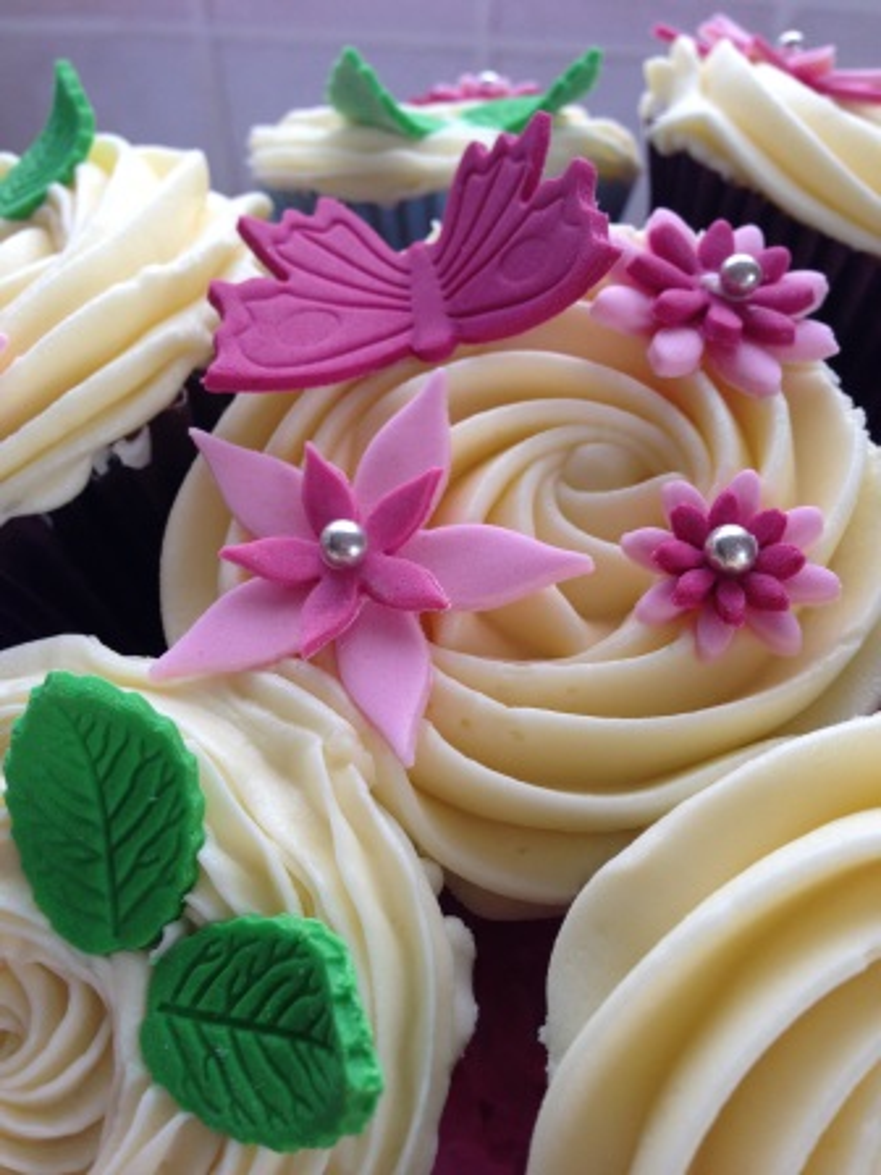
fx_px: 1120
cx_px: 440
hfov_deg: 42.9
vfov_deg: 55.4
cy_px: 588
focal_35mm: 33
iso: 80
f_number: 2.4
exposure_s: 1/120
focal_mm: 4.13
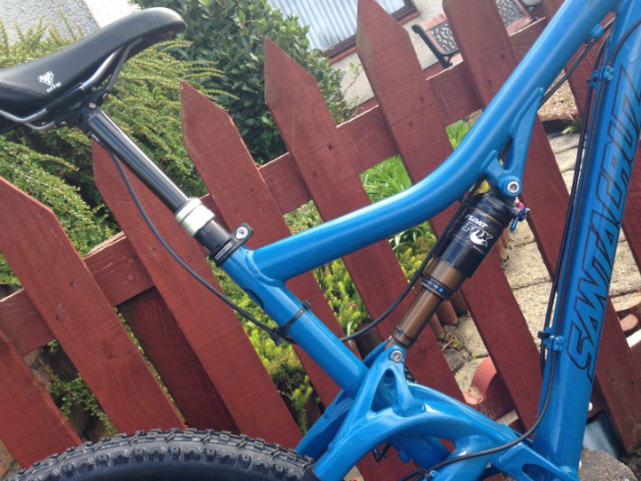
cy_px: 237
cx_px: 316
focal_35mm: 34
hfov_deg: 53.9
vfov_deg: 41.8
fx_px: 630
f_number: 2.4
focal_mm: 4.12
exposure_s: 1/217
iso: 50
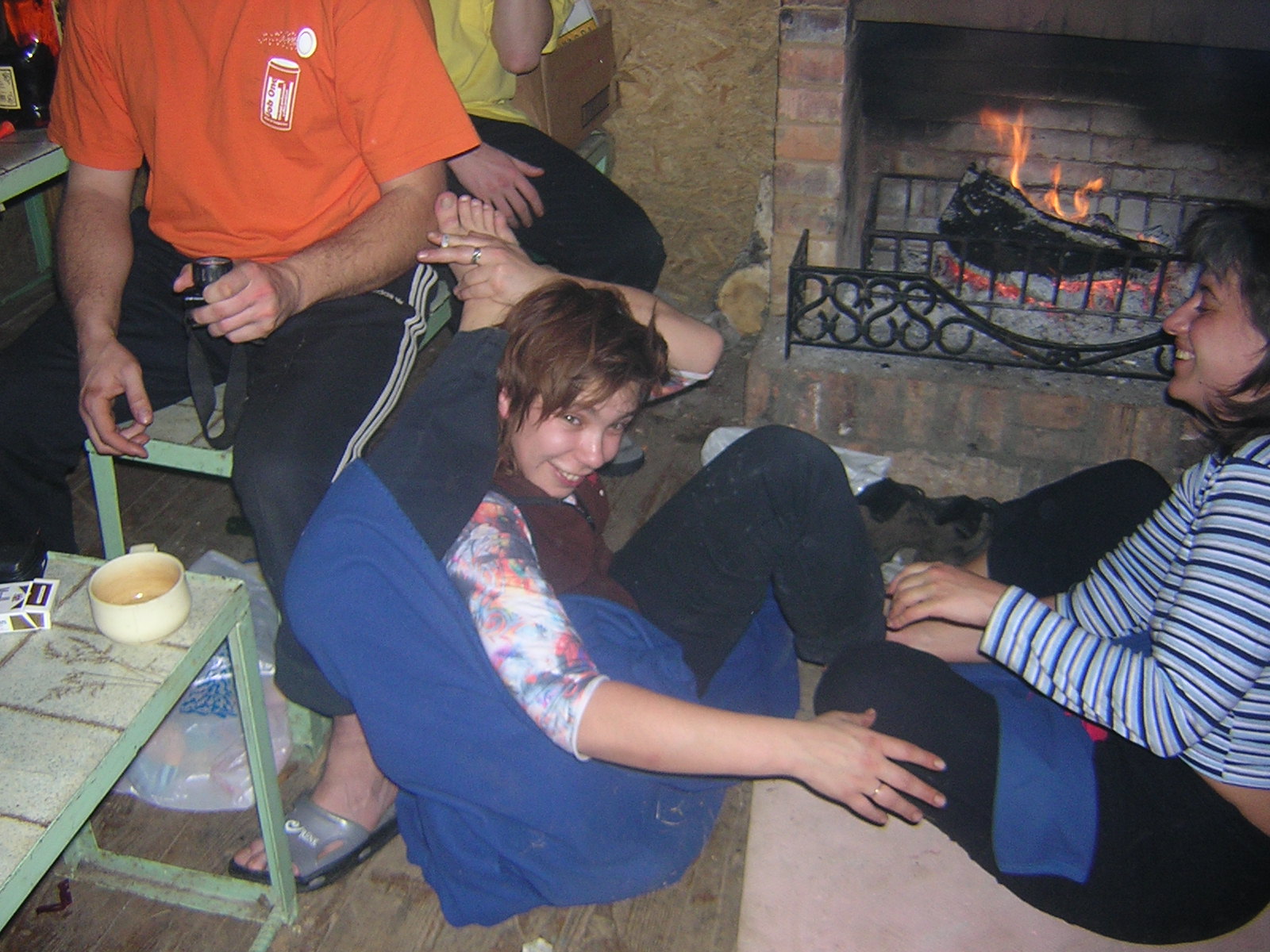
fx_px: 1321
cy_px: 476
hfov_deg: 51.4
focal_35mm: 36
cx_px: 635
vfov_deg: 39.7
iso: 198
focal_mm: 4.7
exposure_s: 1/60.1
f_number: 2.6
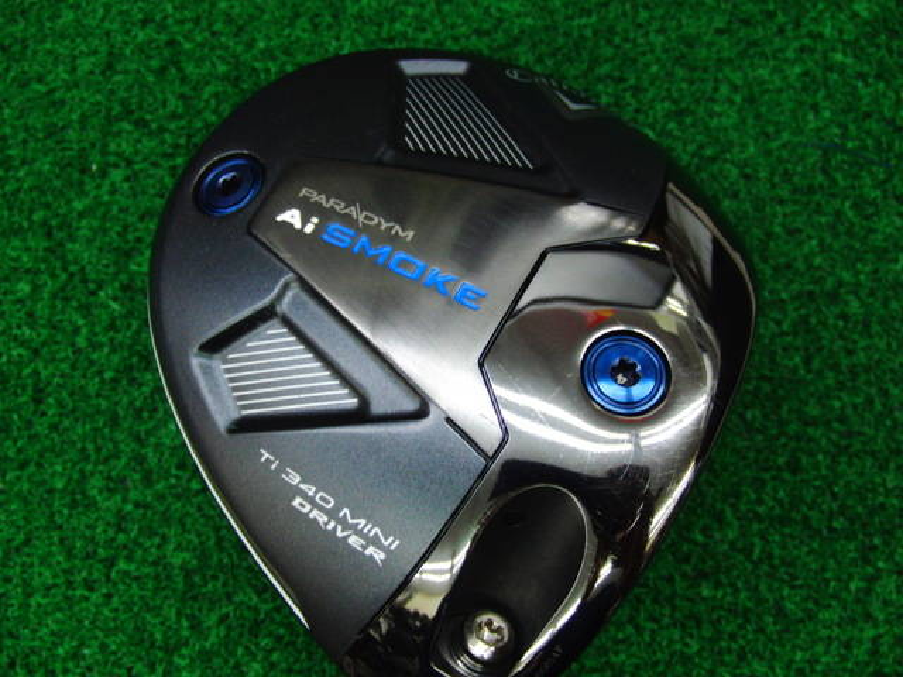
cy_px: 338
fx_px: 965
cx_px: 452
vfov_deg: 38.7
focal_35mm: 37
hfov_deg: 50.1
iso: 400
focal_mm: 6.42
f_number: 3.6
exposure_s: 1/60
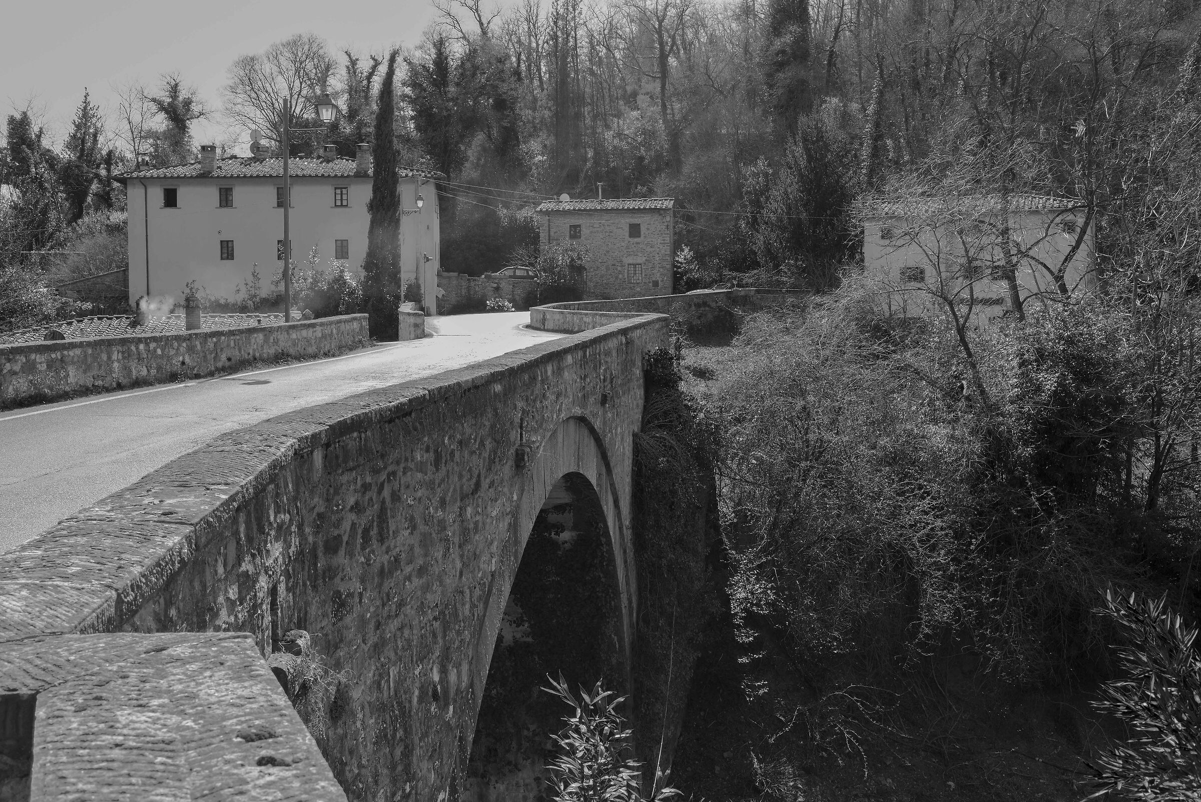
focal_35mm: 35
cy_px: 401
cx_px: 600
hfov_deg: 54.4
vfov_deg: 37.9
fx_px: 1168
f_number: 9
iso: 400
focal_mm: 35
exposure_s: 1/200
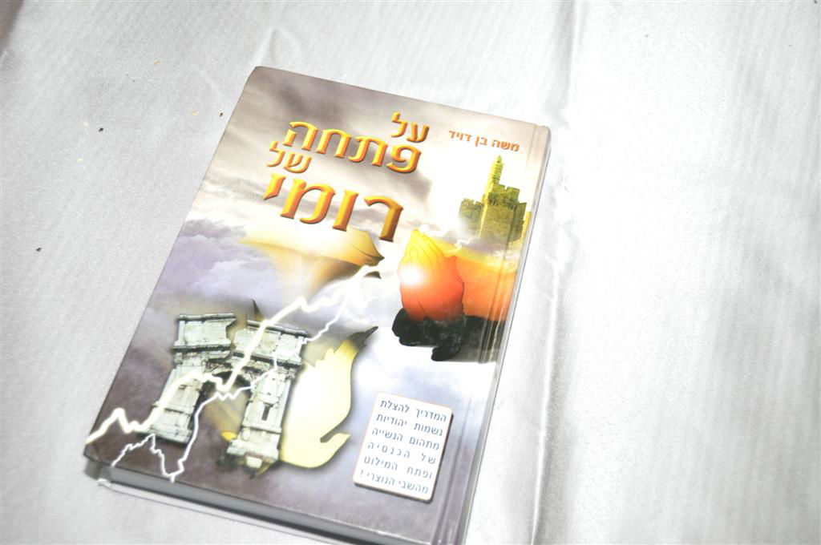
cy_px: 272
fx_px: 1059
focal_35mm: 46
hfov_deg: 42.4
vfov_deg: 28.9
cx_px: 410
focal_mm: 31
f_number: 4
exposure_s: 1/60
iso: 800
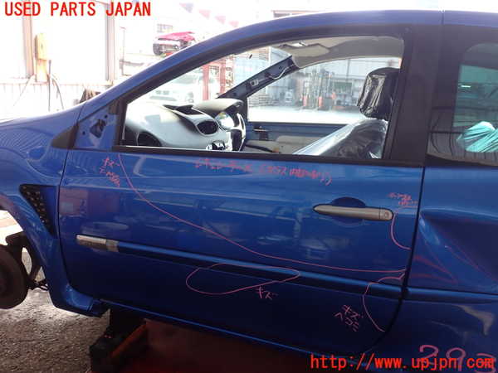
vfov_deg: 46.8
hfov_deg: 60.0
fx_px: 432
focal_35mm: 30
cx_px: 249
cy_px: 186
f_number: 3.2
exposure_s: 1/80
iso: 100
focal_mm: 5.4
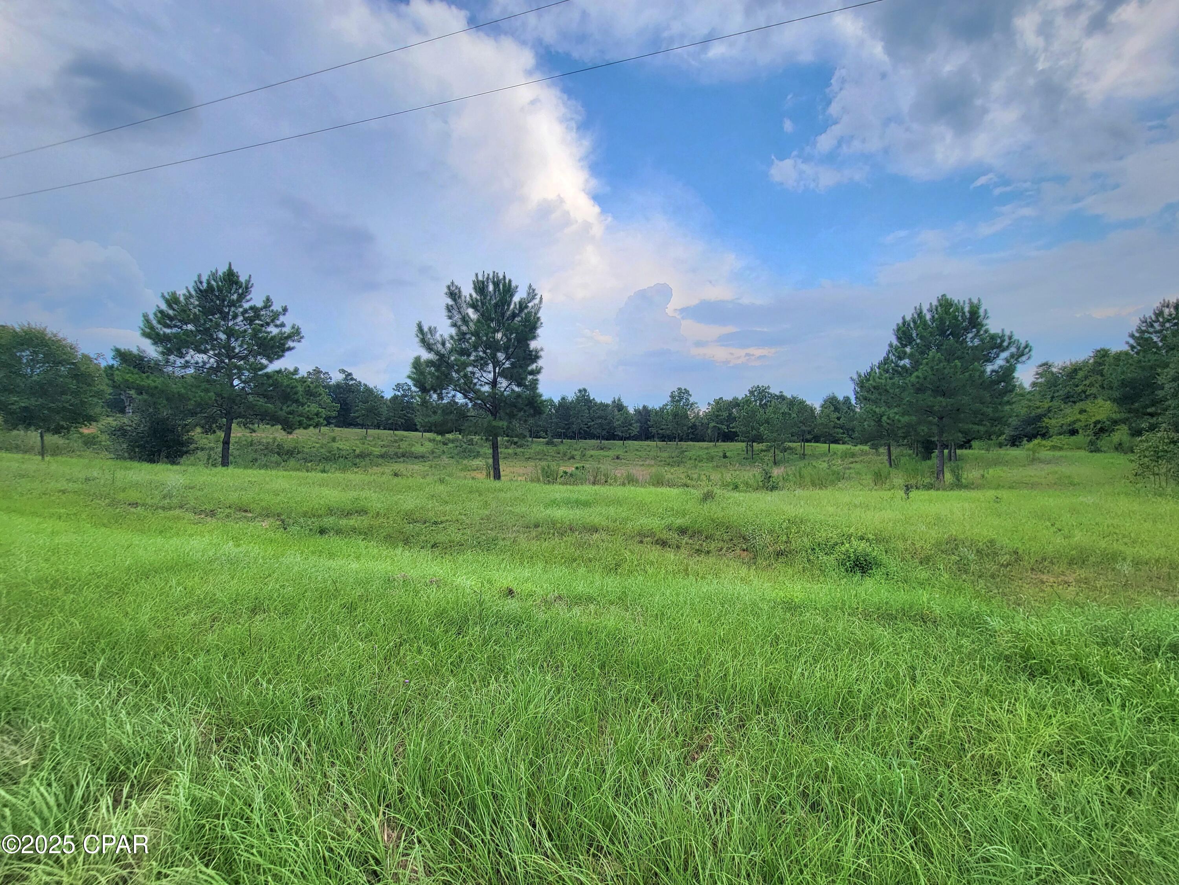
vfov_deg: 89.9
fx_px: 443
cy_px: 442
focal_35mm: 13
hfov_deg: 106.2
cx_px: 590
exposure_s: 1/625
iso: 50
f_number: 2.2
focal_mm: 2.2
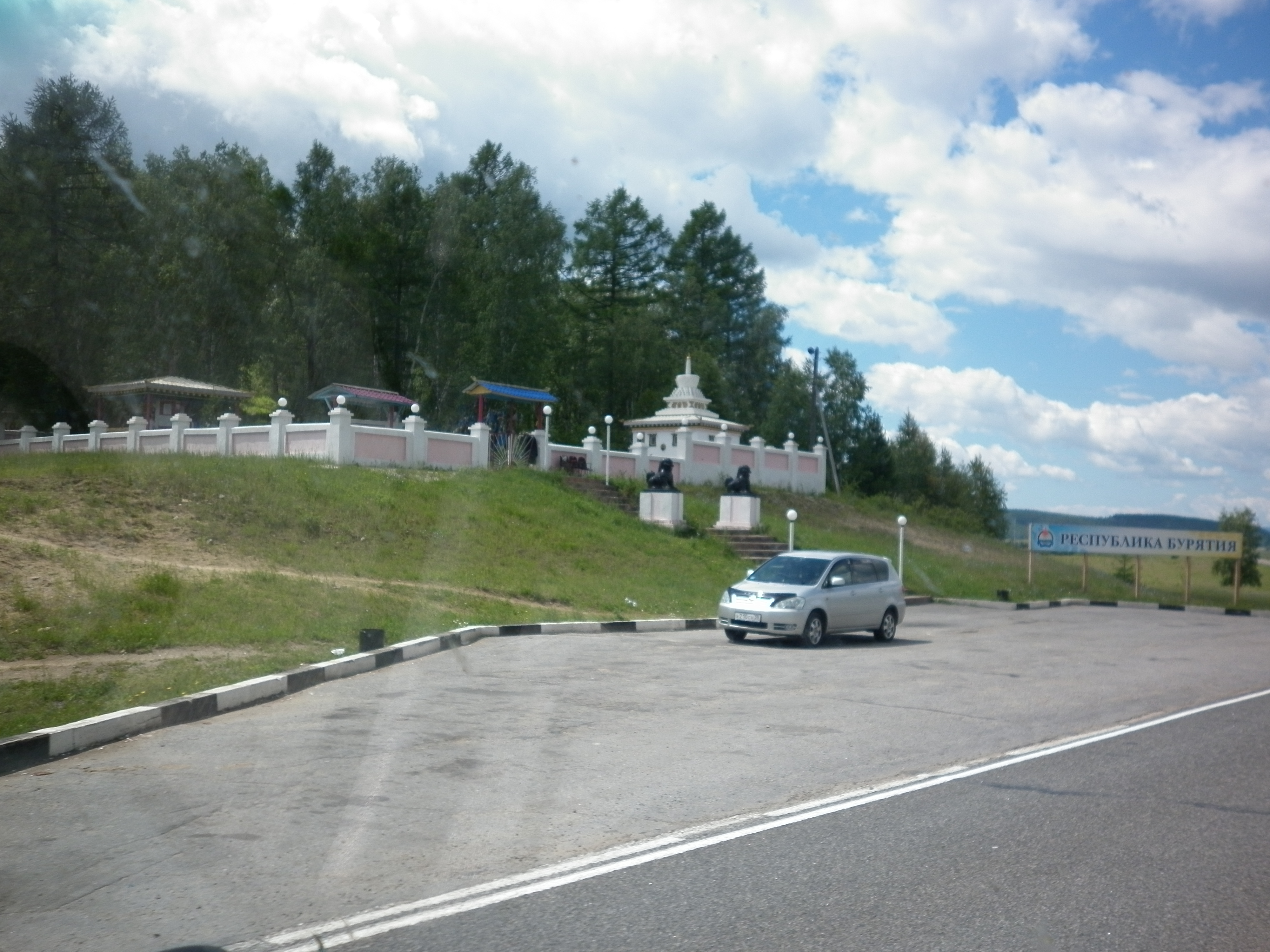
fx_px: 1321
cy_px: 476
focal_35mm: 36
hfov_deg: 51.4
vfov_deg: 39.7
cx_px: 635
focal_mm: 6.5
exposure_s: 1/800
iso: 80
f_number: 3.1
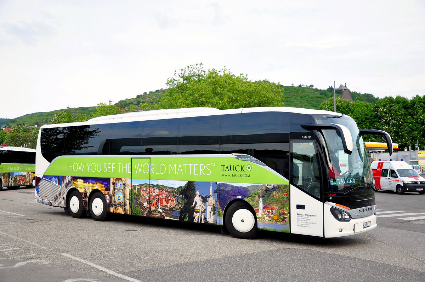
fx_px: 460
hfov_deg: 49.6
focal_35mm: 39
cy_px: 141
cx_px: 212
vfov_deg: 34.1
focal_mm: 26
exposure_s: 1/500
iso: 200
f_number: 4
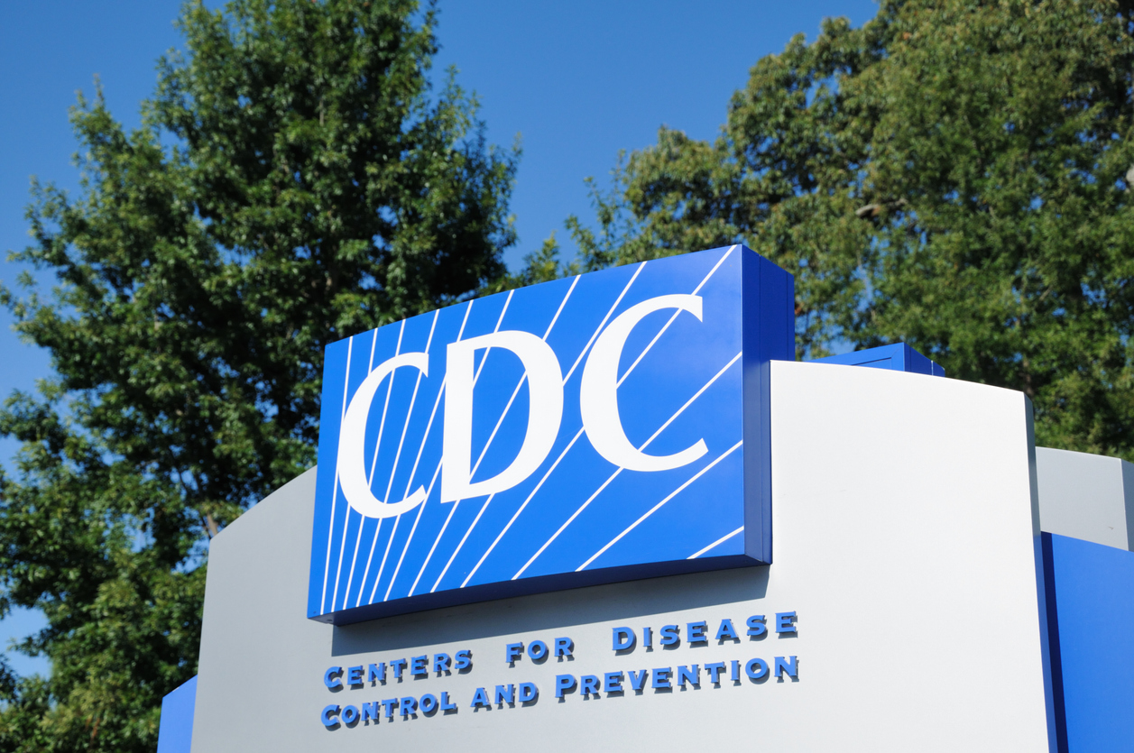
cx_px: 567
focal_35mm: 68
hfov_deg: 29.9
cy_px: 376
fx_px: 2124
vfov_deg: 20.1
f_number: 7.1
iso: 200
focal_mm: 45
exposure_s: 1/1250
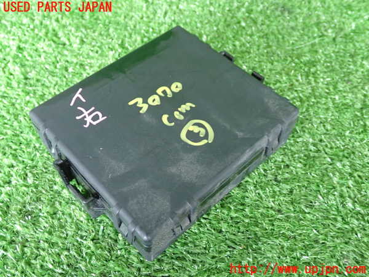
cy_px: 138
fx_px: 384
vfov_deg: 39.7
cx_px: 184
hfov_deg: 51.4
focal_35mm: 36
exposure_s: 1/40
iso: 320
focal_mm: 6.37
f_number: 2.5
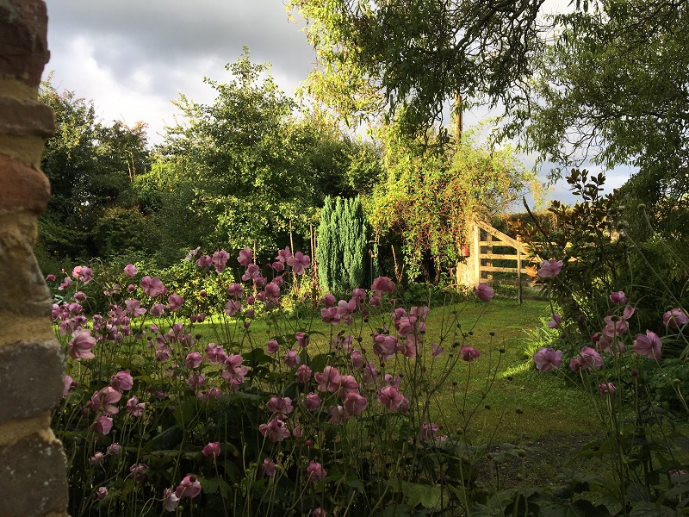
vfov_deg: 48.2
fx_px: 577
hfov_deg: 61.7
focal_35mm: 29
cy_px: 258
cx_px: 344
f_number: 2.2
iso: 25
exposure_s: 1/513
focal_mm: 4.15
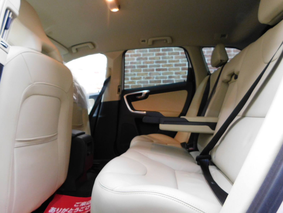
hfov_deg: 73.9
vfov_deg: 58.9
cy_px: 106
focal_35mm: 23
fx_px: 188
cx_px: 142
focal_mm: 4
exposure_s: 1/8
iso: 450
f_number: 3
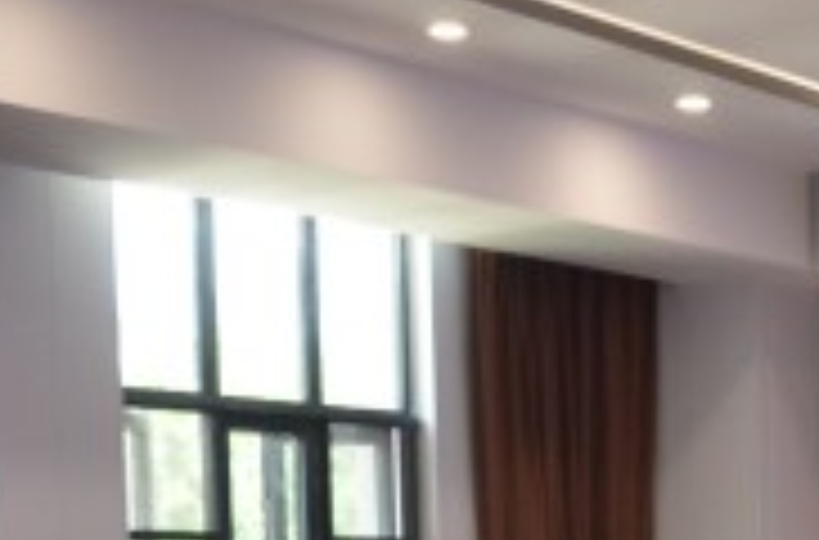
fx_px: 2698
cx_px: 1166
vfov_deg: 10.3
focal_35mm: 119
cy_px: 1152
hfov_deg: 16.0
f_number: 5.6
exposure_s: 1/200
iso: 1250
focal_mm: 18
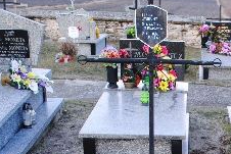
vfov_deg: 15.3
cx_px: 280
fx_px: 546
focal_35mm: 85
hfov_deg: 22.0
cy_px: 207
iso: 200
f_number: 5.6
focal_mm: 20
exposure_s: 1/125
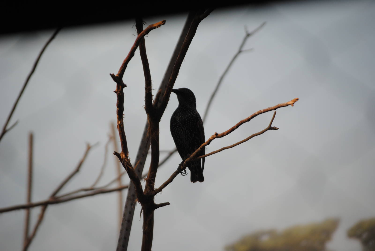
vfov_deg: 7.5
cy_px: 126
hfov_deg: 11.2
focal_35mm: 183
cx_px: 188
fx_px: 1908
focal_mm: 122
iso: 200
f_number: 4.8
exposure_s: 1/320
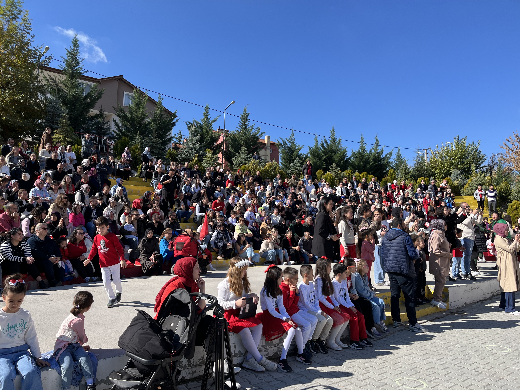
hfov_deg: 67.3
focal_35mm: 26
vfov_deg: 53.1
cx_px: 260
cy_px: 195
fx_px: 391
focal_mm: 5.1
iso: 50
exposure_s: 1/2410
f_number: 1.6
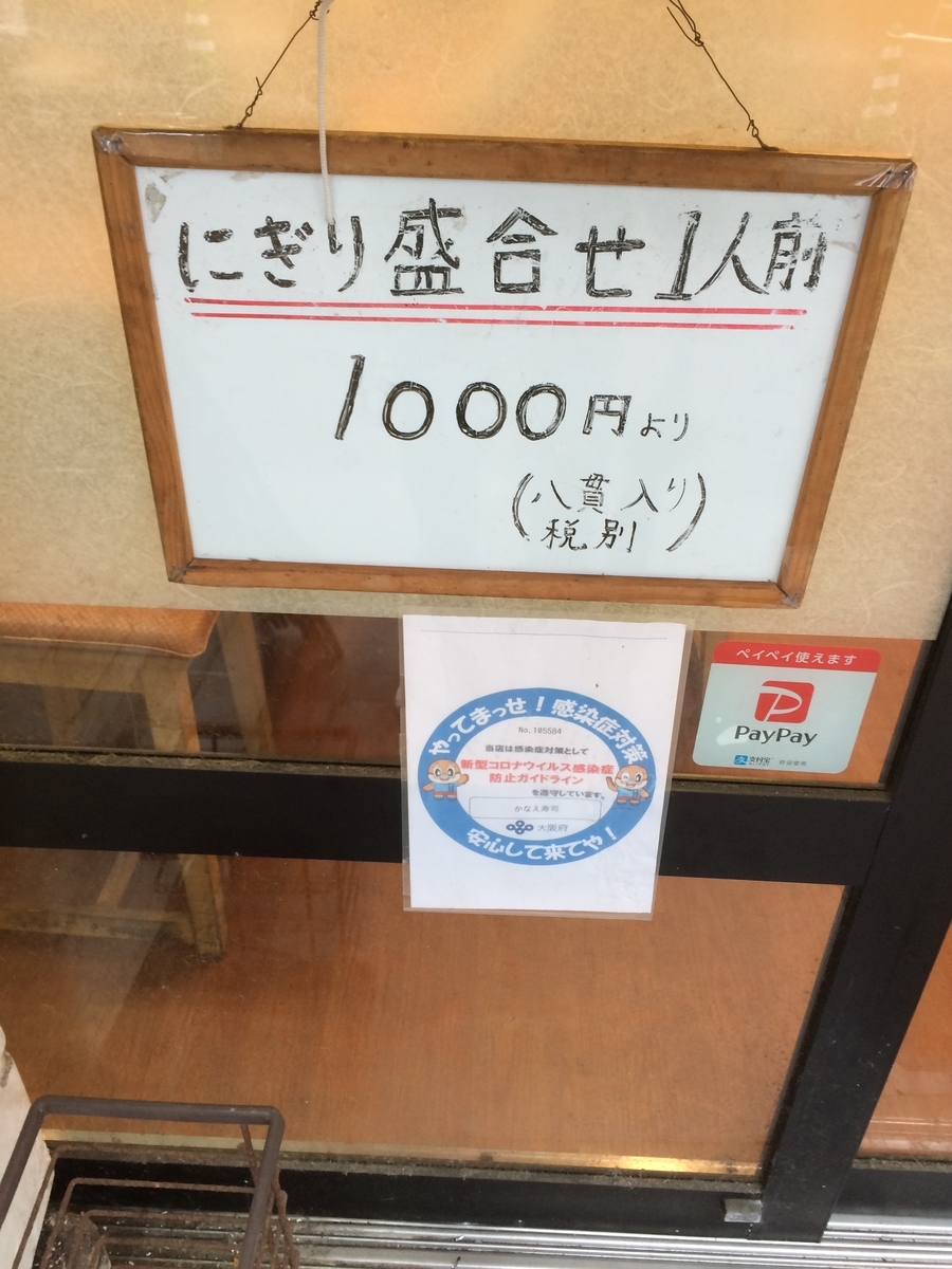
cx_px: 476
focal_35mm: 29
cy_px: 634
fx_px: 1063
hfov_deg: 48.2
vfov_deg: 61.7
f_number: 2.2
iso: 50
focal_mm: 4.15
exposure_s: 1/30
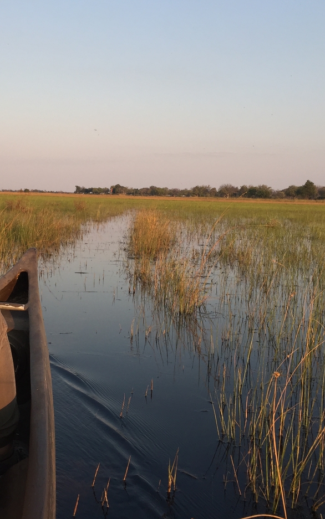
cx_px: 106
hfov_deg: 30.3
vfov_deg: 47.2
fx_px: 595
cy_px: 254
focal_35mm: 42
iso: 32
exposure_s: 1/465
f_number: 2.2
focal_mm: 4.15
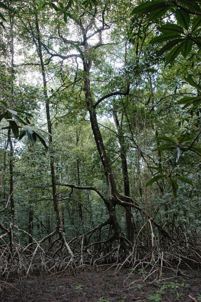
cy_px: 151
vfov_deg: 53.2
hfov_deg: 36.8
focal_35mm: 36
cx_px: 100
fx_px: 302
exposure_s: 1/80
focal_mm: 24
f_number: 4.5
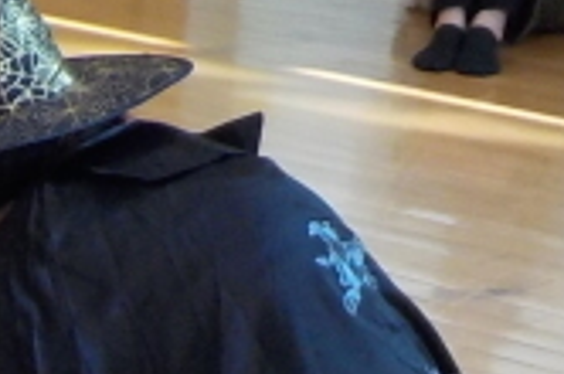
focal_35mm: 193
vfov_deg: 7.0
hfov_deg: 9.9
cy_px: 602
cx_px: -588
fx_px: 3018
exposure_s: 1/30
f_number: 3.3
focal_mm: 4.1
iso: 125
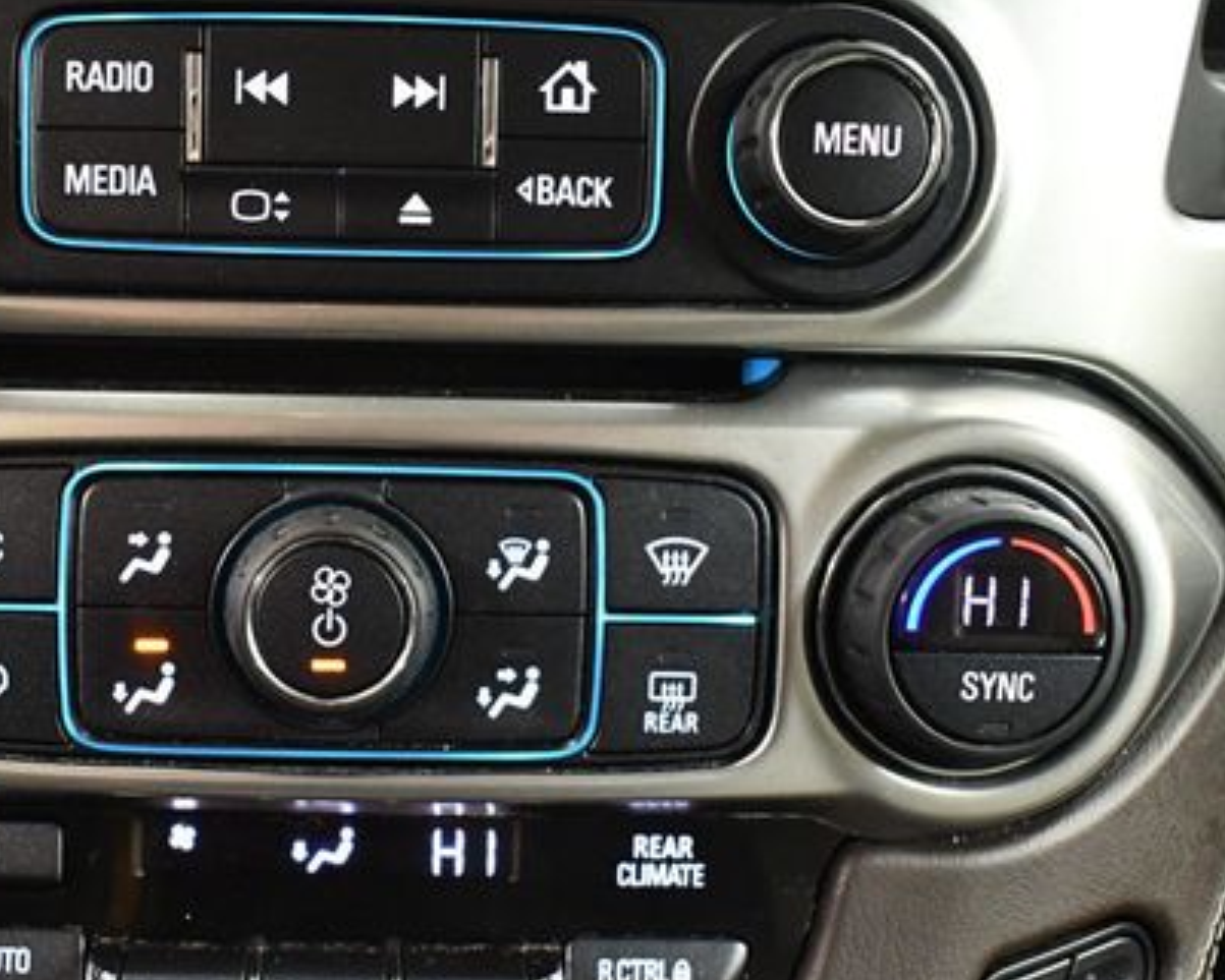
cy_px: 623
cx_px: 348
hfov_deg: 34.2
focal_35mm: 54
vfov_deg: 28.0
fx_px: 1958
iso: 4000
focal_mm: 18
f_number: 3.5
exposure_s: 1/60
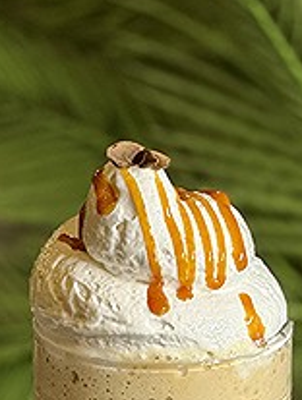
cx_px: 118
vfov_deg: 5.7
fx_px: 4024
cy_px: 495
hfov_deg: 4.3
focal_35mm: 347
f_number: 2.8
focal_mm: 15.66
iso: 250
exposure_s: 1/100
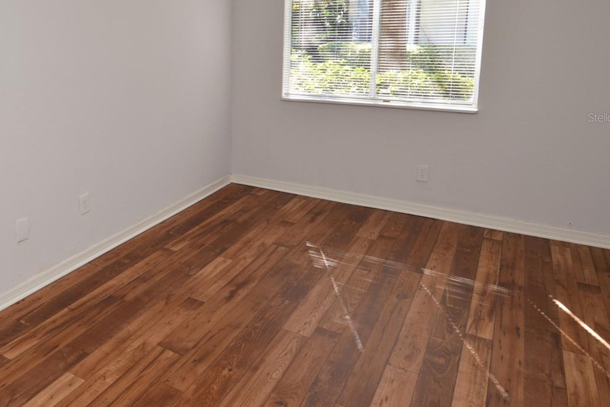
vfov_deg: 45.3
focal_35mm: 28
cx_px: 166
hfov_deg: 62.4
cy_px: 117
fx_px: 474
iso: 250
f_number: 5.6
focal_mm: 12
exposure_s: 1/125
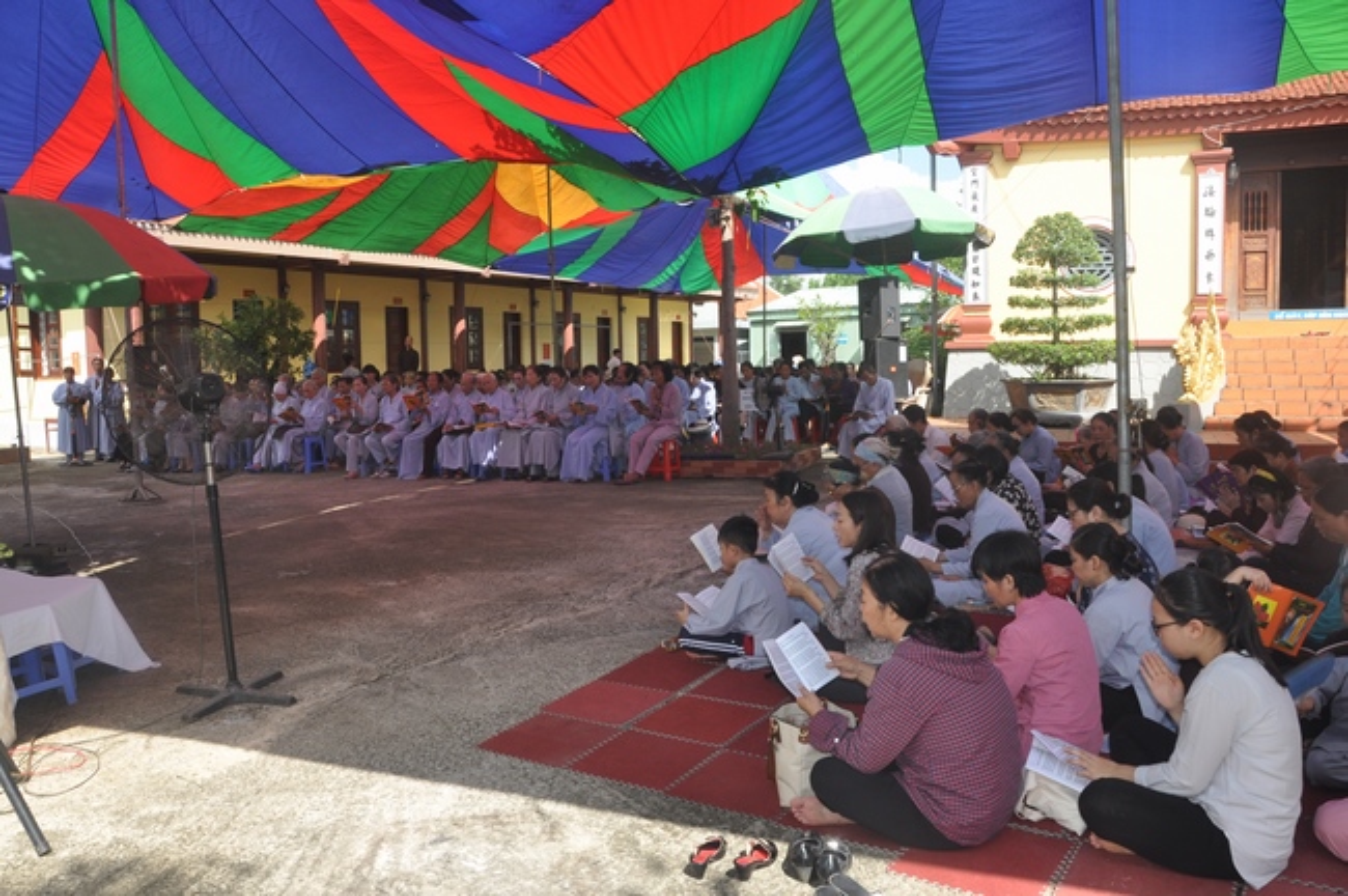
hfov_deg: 67.4
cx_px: 674
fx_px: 1010
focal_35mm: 27
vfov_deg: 47.8
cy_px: 448
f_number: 11
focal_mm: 18
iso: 400
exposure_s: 1/200
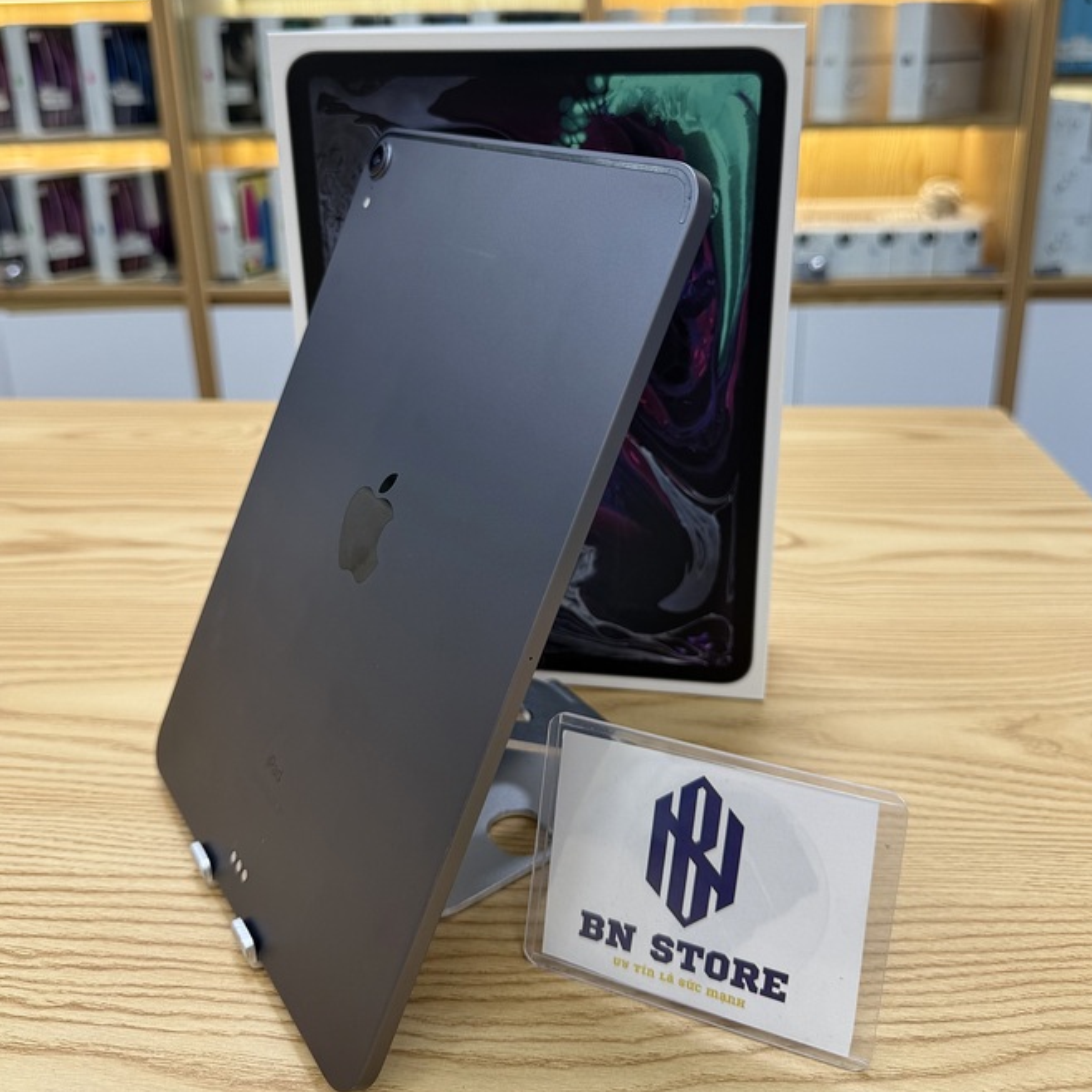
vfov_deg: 55.2
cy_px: 435
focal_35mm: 29
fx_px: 1035
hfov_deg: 55.6
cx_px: 553
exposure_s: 1/120
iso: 80
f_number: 1.78
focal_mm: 6.76
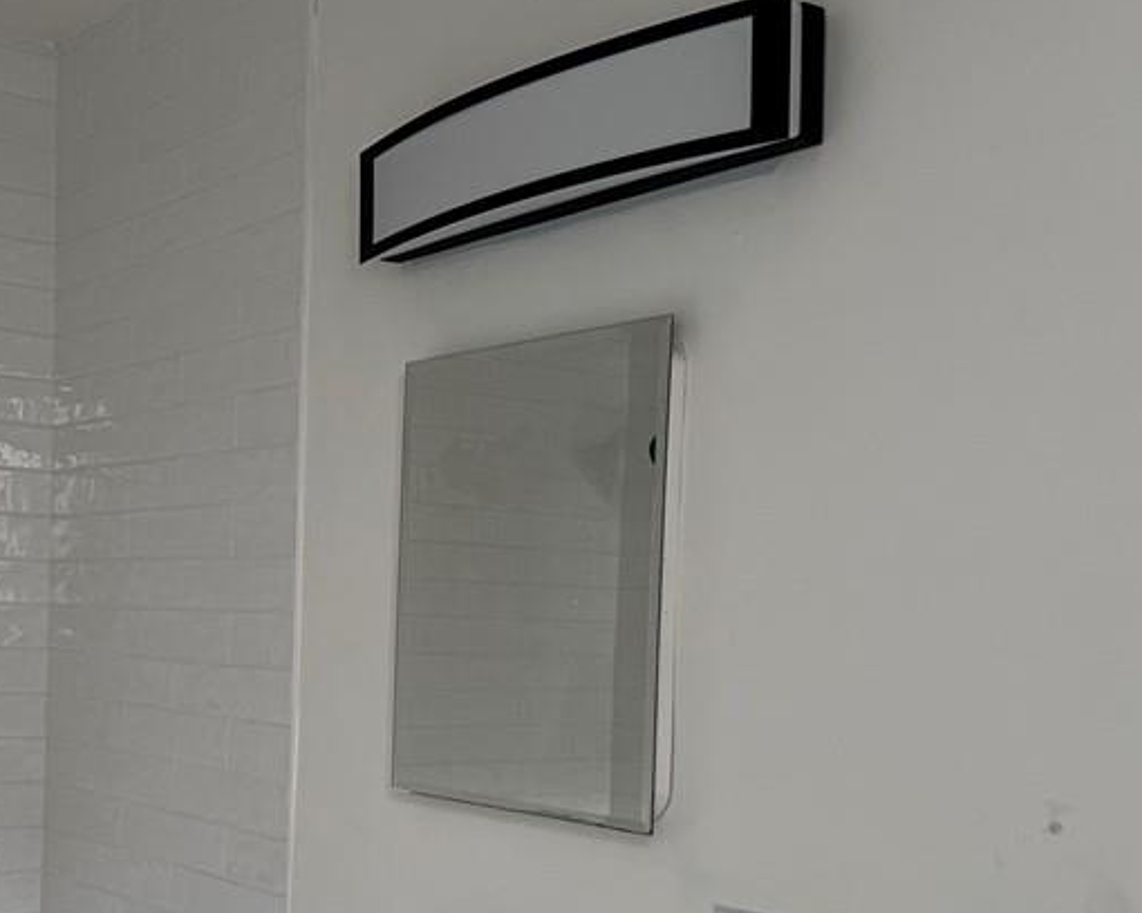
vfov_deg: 31.7
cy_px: 647
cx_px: 255
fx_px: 1589
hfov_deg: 38.3
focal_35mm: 47
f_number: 1.78
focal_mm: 6.86
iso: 800
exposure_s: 1/60
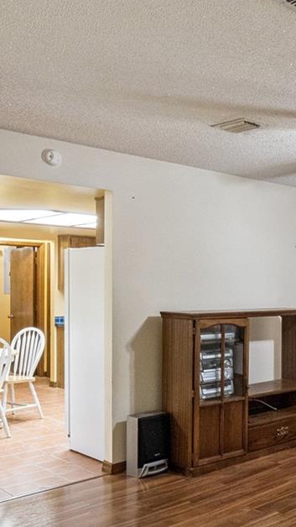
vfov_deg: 50.4
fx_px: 558
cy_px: 288
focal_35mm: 40
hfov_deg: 27.3
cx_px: 322
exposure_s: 1/8
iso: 1600
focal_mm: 10
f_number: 11
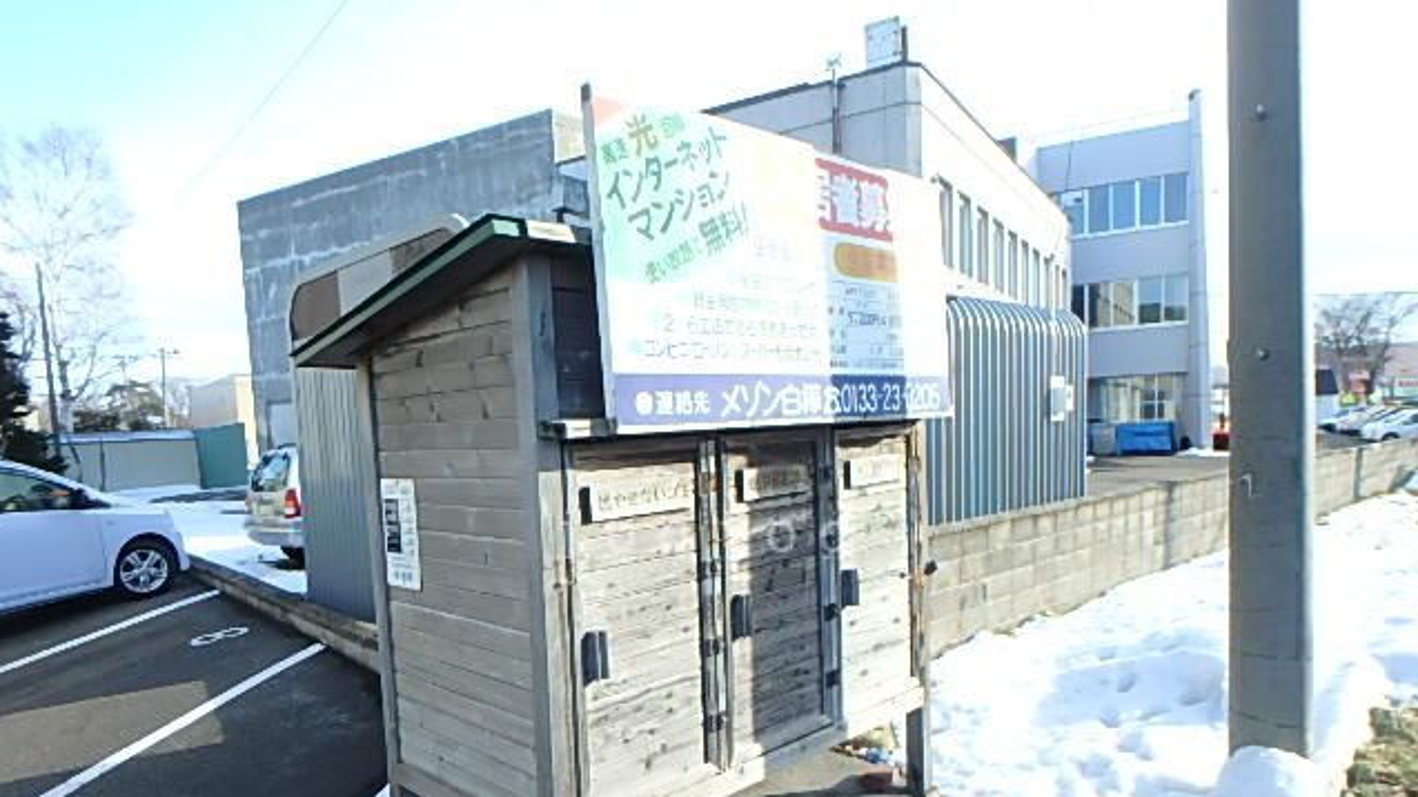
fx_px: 865
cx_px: 708
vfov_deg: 48.6
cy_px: 532
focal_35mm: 23
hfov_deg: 78.7
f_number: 3.5
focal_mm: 3.7
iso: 125
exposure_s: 1/250
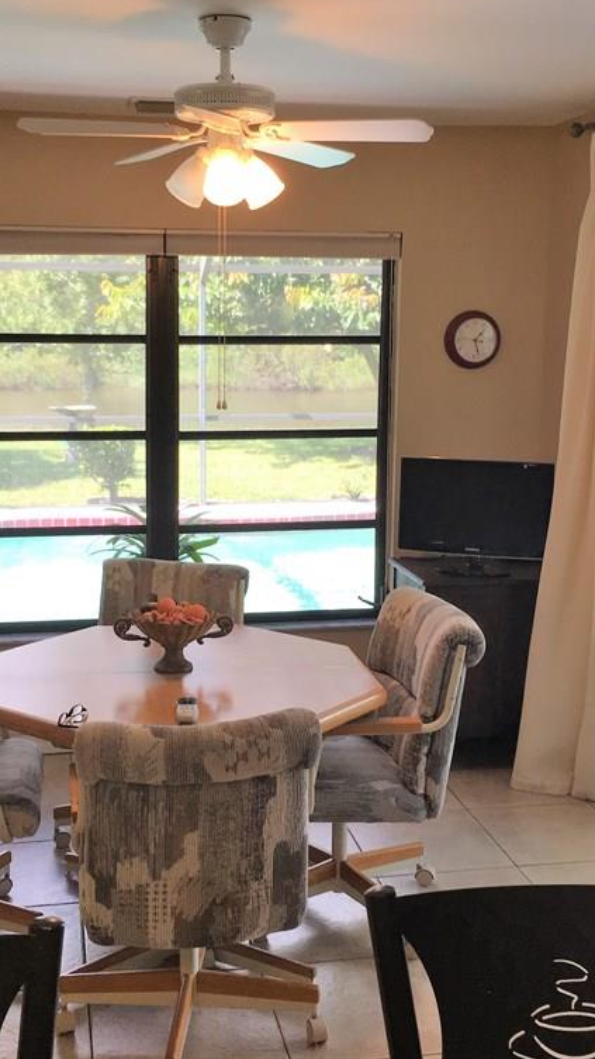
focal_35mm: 43
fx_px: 1206
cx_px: 270
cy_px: 521
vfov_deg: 47.4
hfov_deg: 27.7
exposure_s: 1/100
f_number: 2.2
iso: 40
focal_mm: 4.15
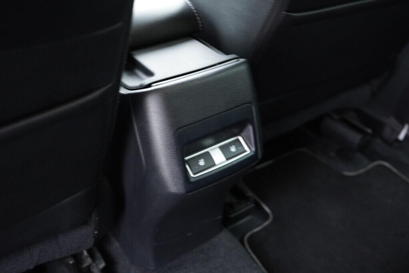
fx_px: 409
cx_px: 204
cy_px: 136
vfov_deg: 36.9
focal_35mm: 36
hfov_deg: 53.1
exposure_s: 1/40
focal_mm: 24
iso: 1600
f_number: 2.8
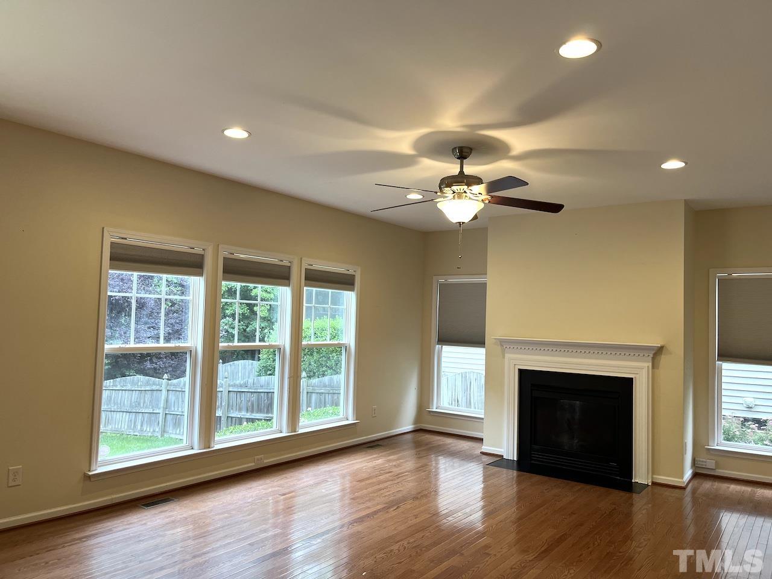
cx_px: 386
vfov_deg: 53.1
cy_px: 290
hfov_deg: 67.3
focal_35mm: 26
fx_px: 580
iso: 125
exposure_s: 1/120
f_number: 1.6
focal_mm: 5.1
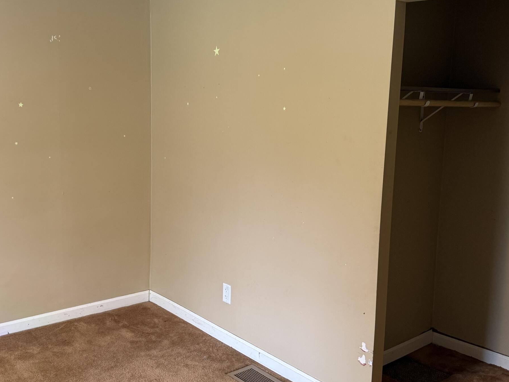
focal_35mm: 40
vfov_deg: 35.9
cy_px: 176
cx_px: 200
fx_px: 588
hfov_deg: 46.5
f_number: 1.78
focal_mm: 6.76
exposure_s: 1/60
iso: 200
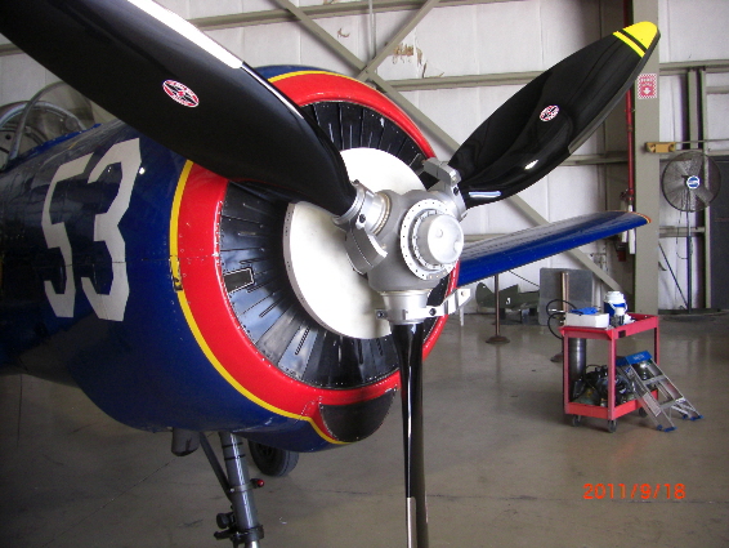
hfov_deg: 49.0
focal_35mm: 38
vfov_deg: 37.7
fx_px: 801
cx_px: 364
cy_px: 274
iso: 200
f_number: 3.4
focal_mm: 6.3
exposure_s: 1/40
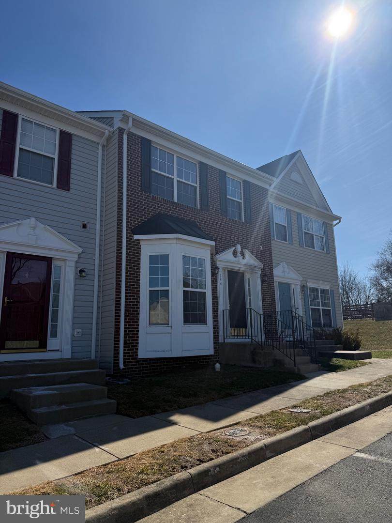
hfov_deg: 56.8
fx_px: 362
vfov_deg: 71.6
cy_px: 262
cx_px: 196
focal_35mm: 24
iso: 64
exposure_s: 1/14286
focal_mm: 6.76
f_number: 1.78
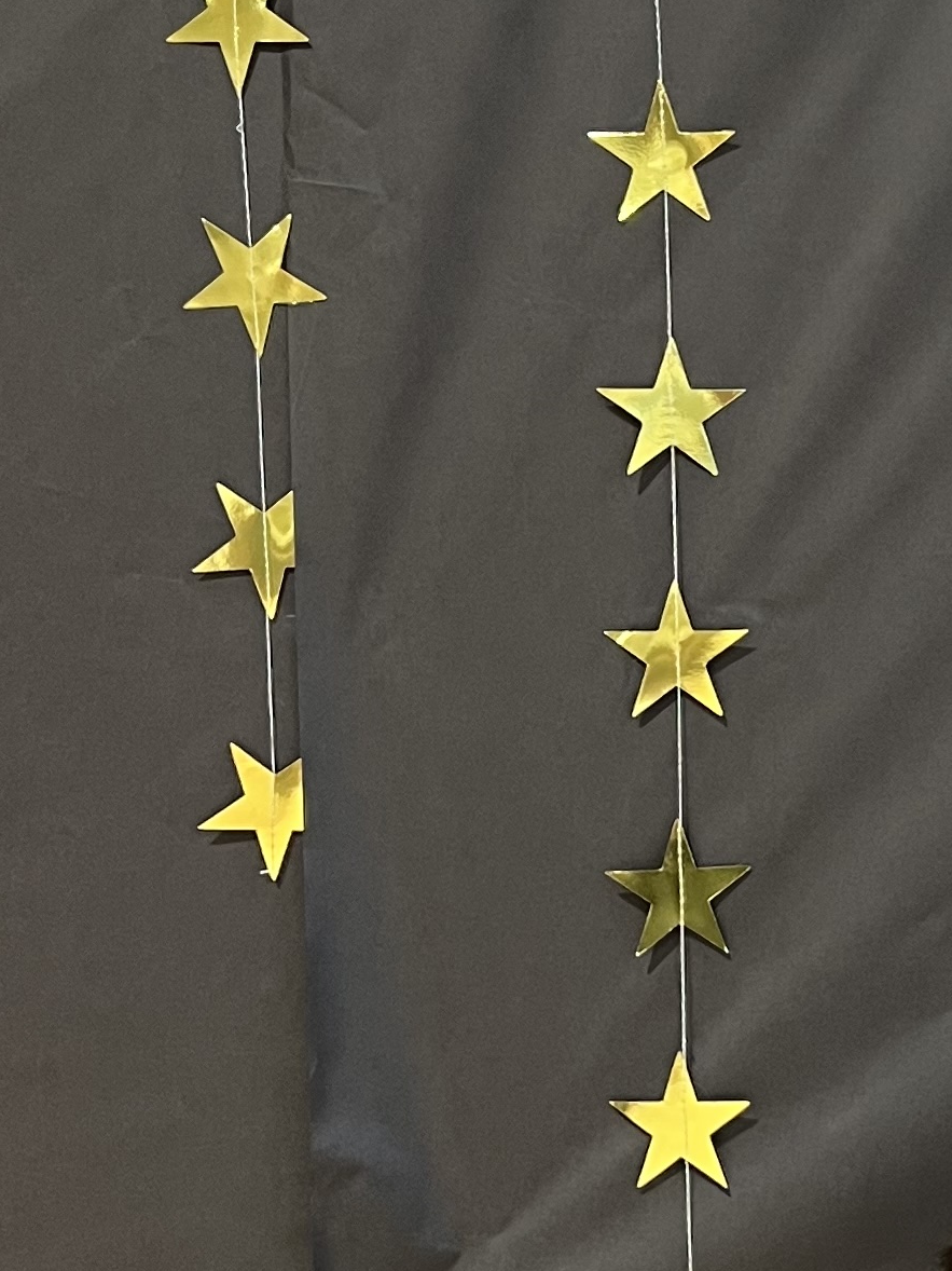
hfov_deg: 16.1
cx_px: 1033
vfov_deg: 22.0
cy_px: 696
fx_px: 3265
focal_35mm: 89
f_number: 1.5
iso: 80
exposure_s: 1/60
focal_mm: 5.7
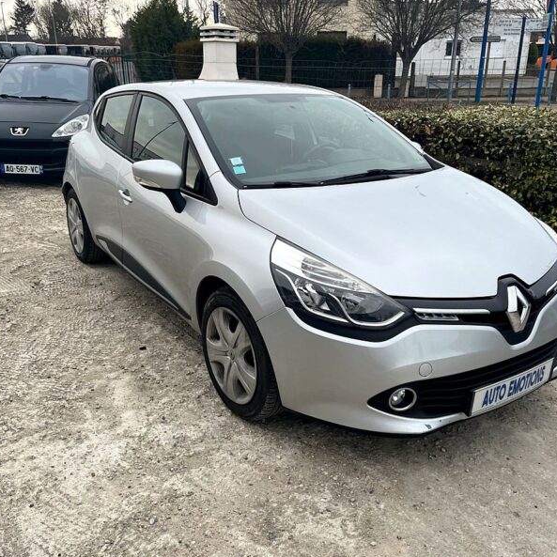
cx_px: 277
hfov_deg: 52.5
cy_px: 278
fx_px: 564
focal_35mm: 31
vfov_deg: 52.5
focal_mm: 5.1
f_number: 1.6
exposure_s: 1/122
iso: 80
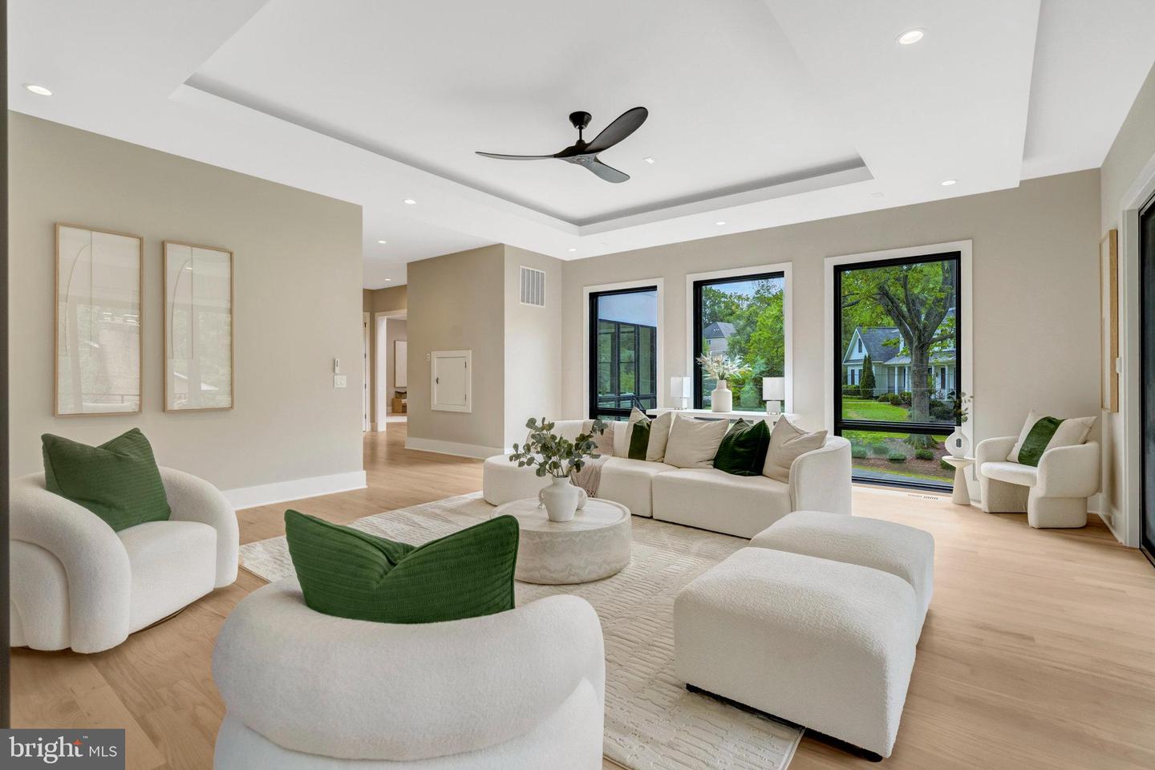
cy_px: 385
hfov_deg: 96.7
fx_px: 513
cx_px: 578
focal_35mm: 16
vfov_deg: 73.7
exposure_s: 1/160
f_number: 8
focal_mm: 16
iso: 1250
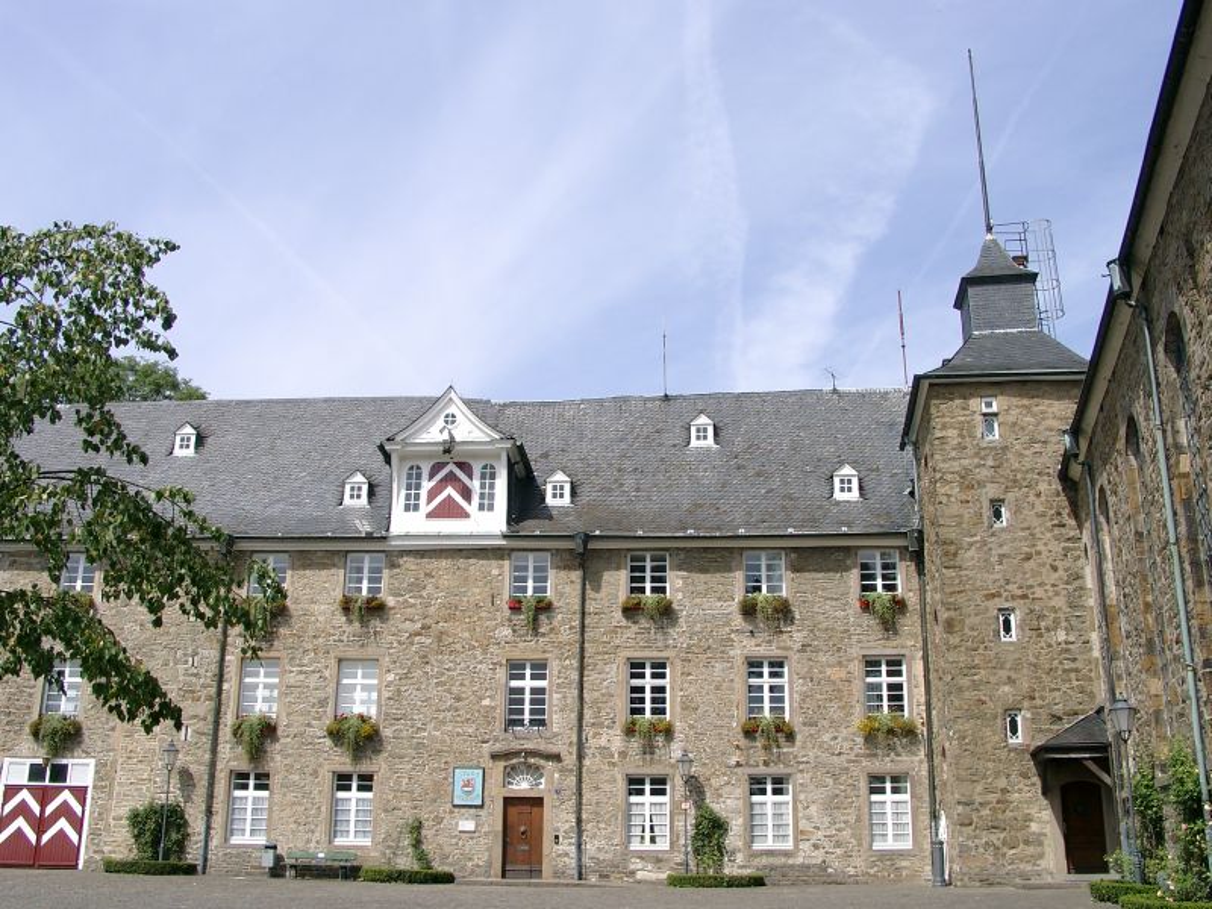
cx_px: 606
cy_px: 454
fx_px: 1190
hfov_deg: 54.0
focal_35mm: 34
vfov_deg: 41.8
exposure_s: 1/749
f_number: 4
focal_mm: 7.13
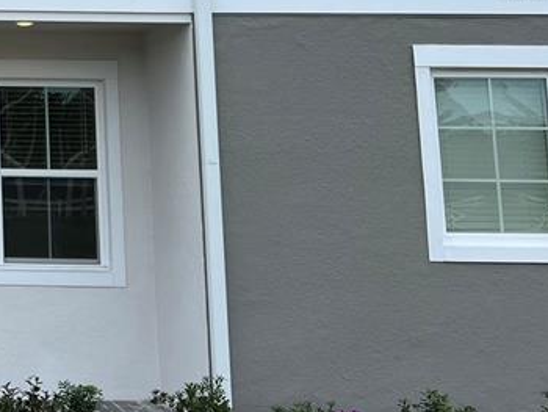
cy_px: -9
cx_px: -208
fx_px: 1204
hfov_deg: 22.3
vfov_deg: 18.8
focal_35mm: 76
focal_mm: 5.7
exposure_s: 1/2353
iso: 50
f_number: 1.5
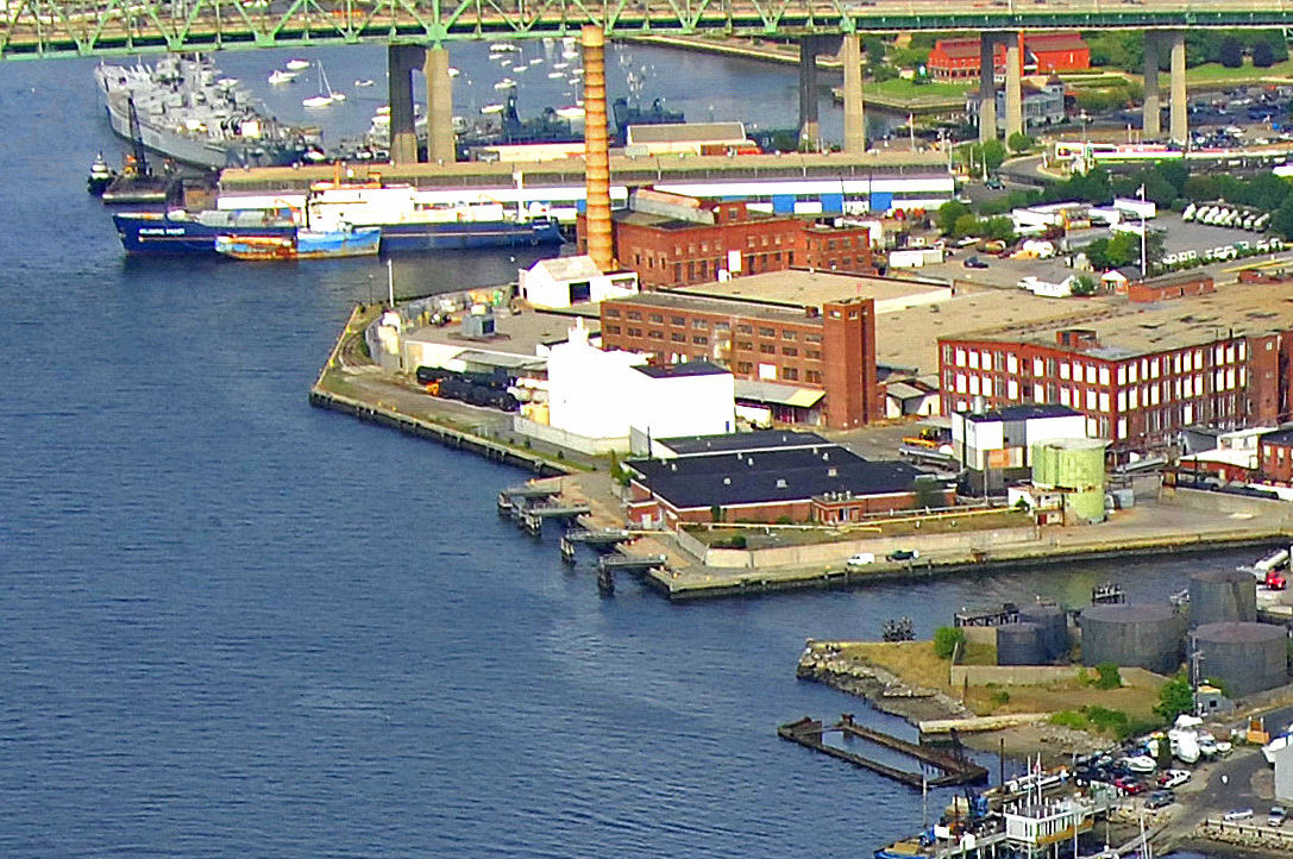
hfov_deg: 14.3
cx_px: 1256
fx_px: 5094
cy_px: 1230
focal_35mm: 142
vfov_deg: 9.4
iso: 400
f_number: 5.3
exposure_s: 1/1250
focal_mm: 24
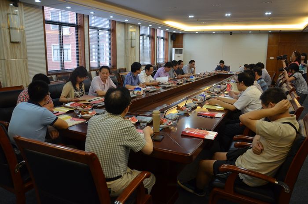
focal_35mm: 27
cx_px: 154
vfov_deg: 47.8
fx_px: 231
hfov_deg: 67.5
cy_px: 102
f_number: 3.5
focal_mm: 18
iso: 800
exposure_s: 1/50
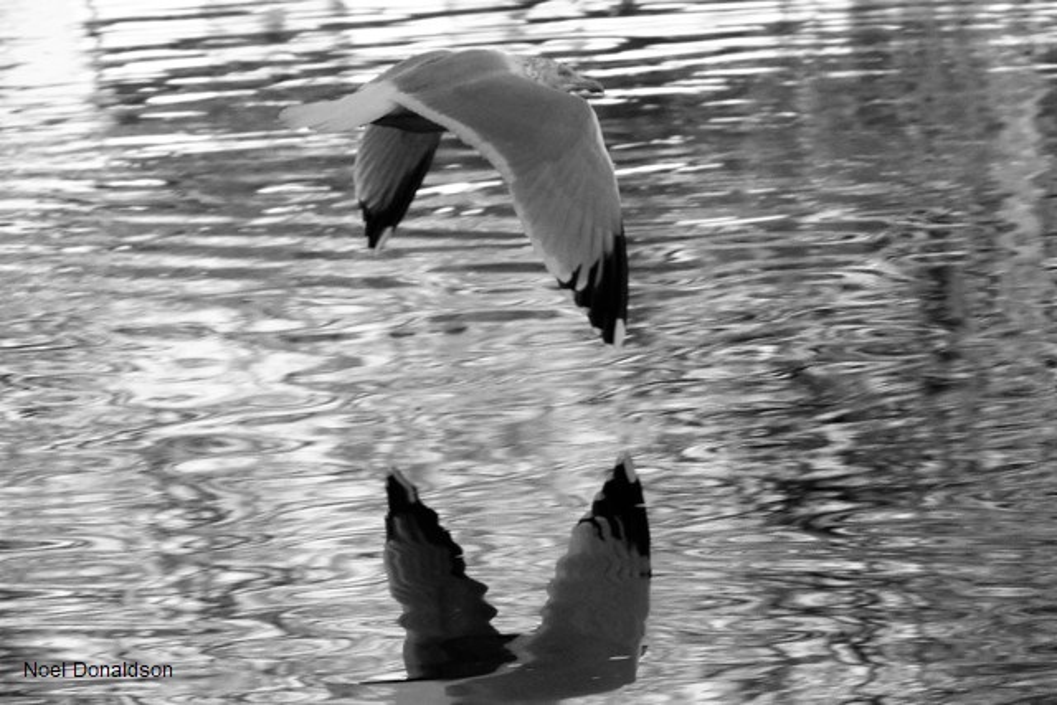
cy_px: 352
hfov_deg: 4.6
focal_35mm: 450
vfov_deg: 3.1
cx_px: 528
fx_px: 13215
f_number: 11
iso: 2000
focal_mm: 300
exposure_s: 1/1000
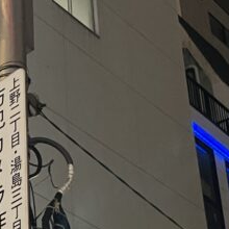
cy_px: 166
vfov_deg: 15.1
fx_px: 861
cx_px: -46
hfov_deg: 14.7
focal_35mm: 115
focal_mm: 3.99
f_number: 1.8
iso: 400
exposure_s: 1/33
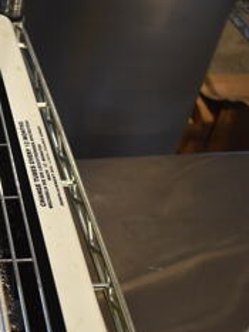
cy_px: 255
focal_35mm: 68
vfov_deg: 28.1
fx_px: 652
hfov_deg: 18.8
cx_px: -135
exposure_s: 1/125
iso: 800
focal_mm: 18
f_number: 3.5
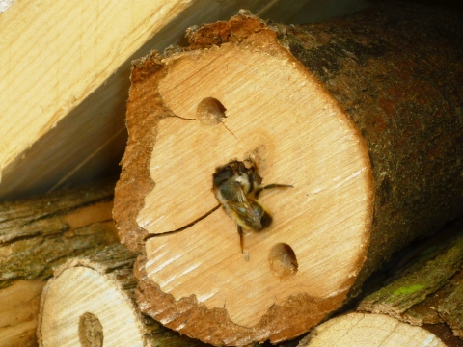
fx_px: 1418
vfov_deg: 14.0
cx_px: 232
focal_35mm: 106
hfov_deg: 18.5
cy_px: 174
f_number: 5.4
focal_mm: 12.2
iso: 100
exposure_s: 1/40
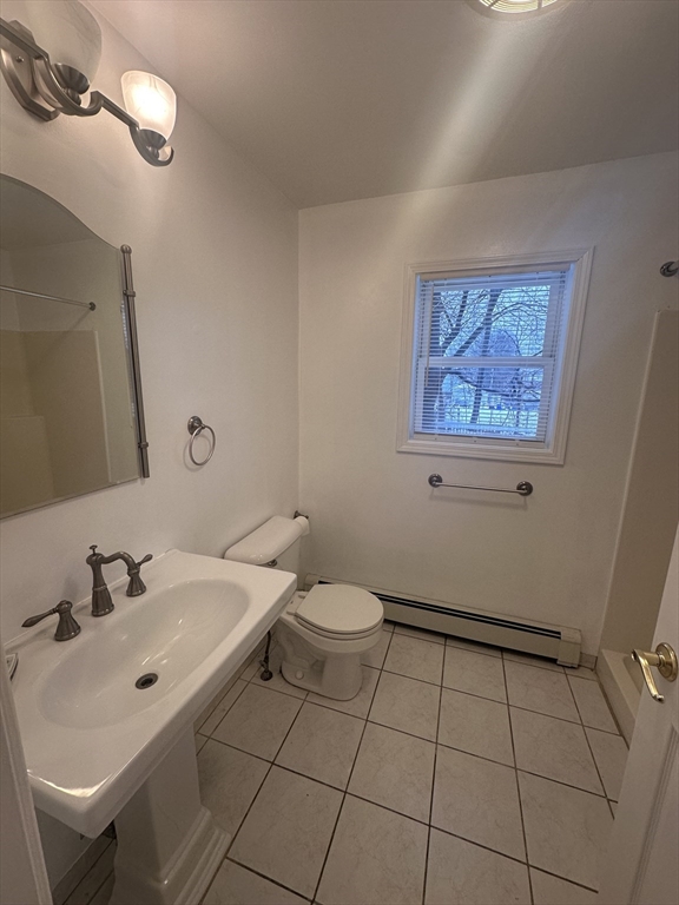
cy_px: 452
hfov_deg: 85.7
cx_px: 340
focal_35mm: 14
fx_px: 366
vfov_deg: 102.1
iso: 125
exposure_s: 1/120
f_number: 2.2
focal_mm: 2.22
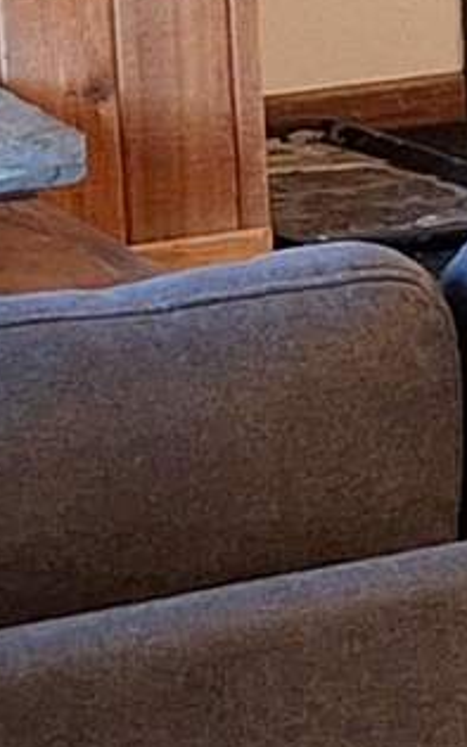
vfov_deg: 8.8
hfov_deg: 5.3
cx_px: 1252
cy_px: 116
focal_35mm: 238
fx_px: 4844
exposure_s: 1/24
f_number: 1.8
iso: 320
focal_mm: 5.54
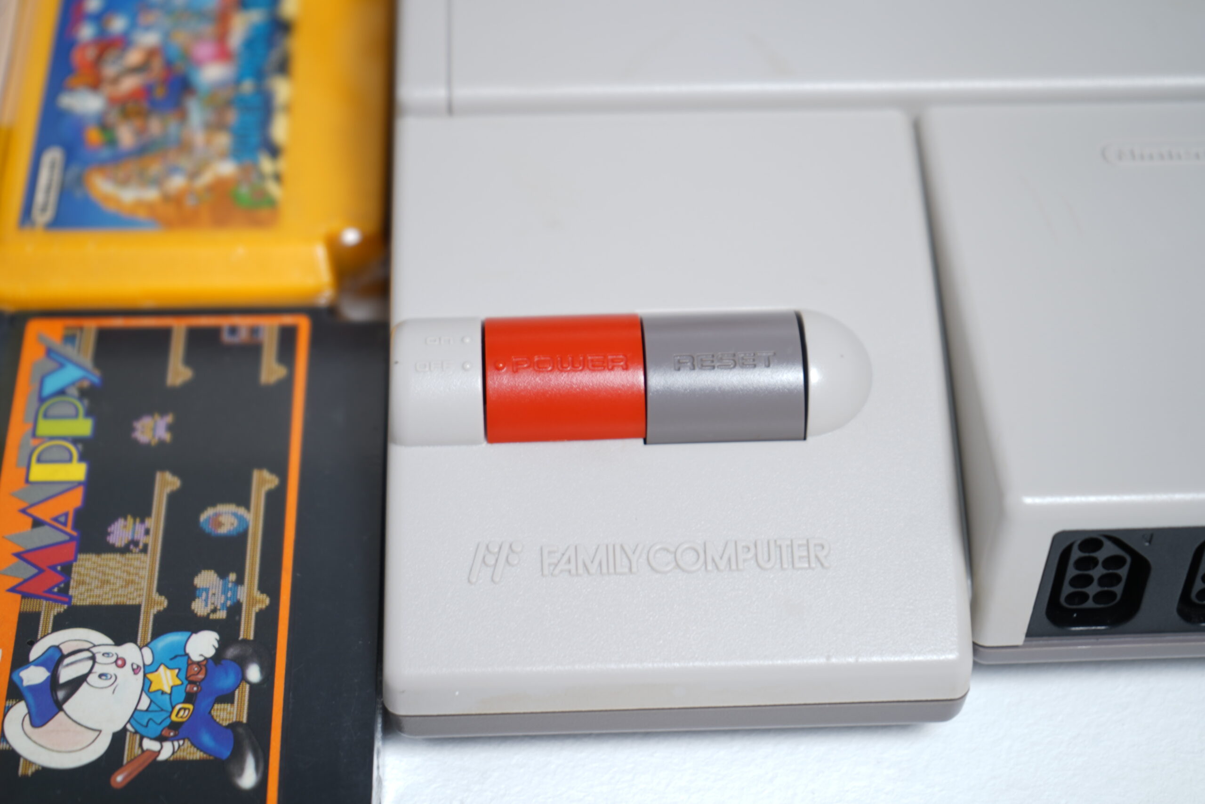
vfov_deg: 20.3
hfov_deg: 30.1
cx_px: 602
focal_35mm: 67
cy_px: 402
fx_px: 2243
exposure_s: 1/4
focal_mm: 67
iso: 64
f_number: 5.6
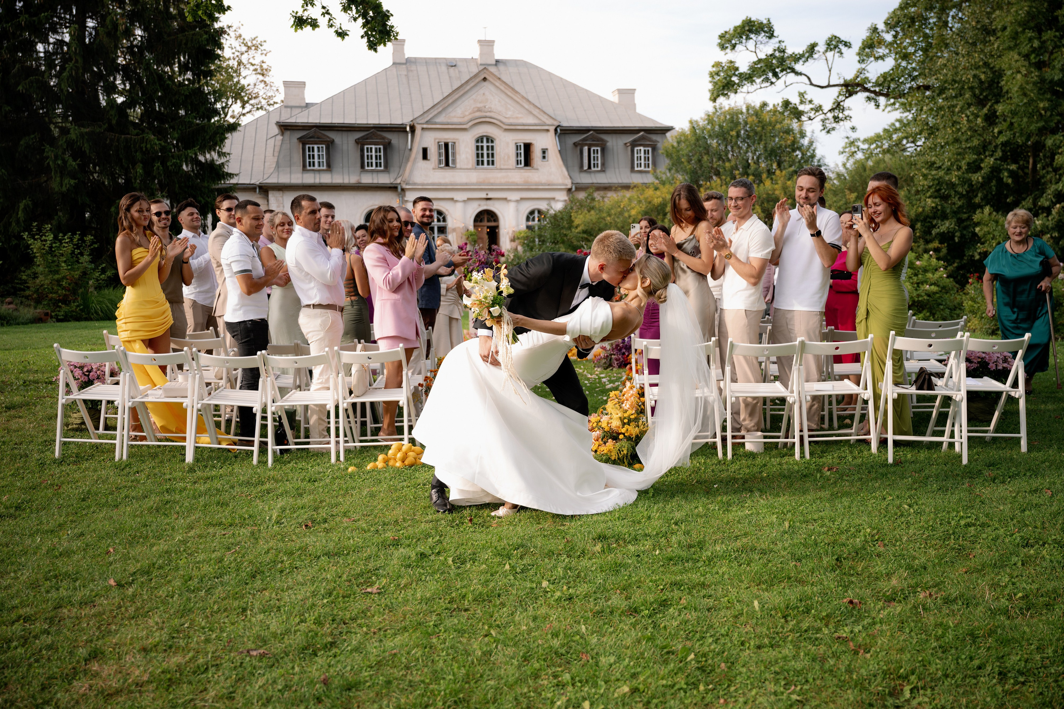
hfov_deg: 58.7
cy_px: 354
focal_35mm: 32
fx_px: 946
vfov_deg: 41.1
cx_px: 532
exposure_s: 1/320
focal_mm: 32
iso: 50
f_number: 2.8
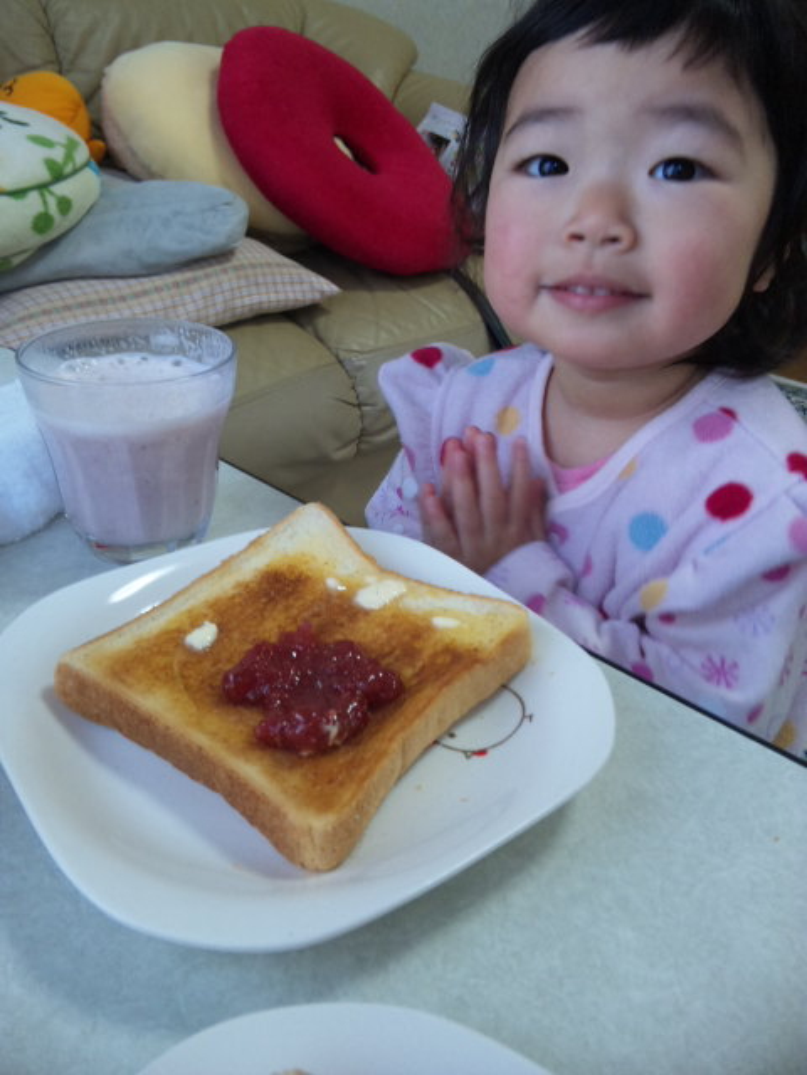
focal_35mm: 29
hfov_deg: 48.2
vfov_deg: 61.7
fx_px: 901
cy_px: 538
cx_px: 404
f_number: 2.8
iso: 106
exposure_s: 1/16.7
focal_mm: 4.82
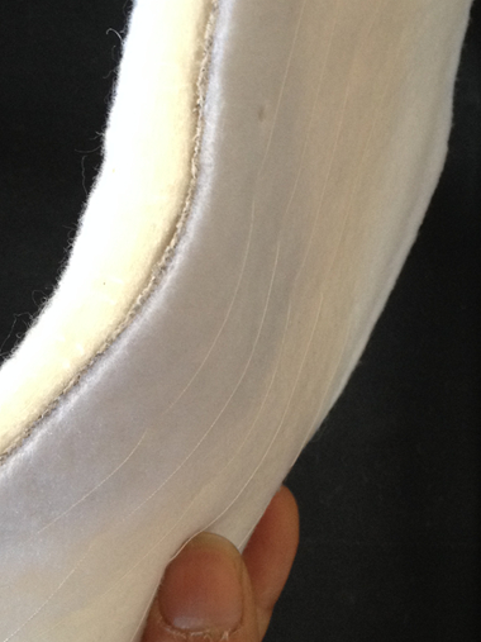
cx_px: 191
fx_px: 1279
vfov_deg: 28.1
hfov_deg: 21.3
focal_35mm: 69
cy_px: 249
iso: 125
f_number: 2.4
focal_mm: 4.28
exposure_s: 1/20
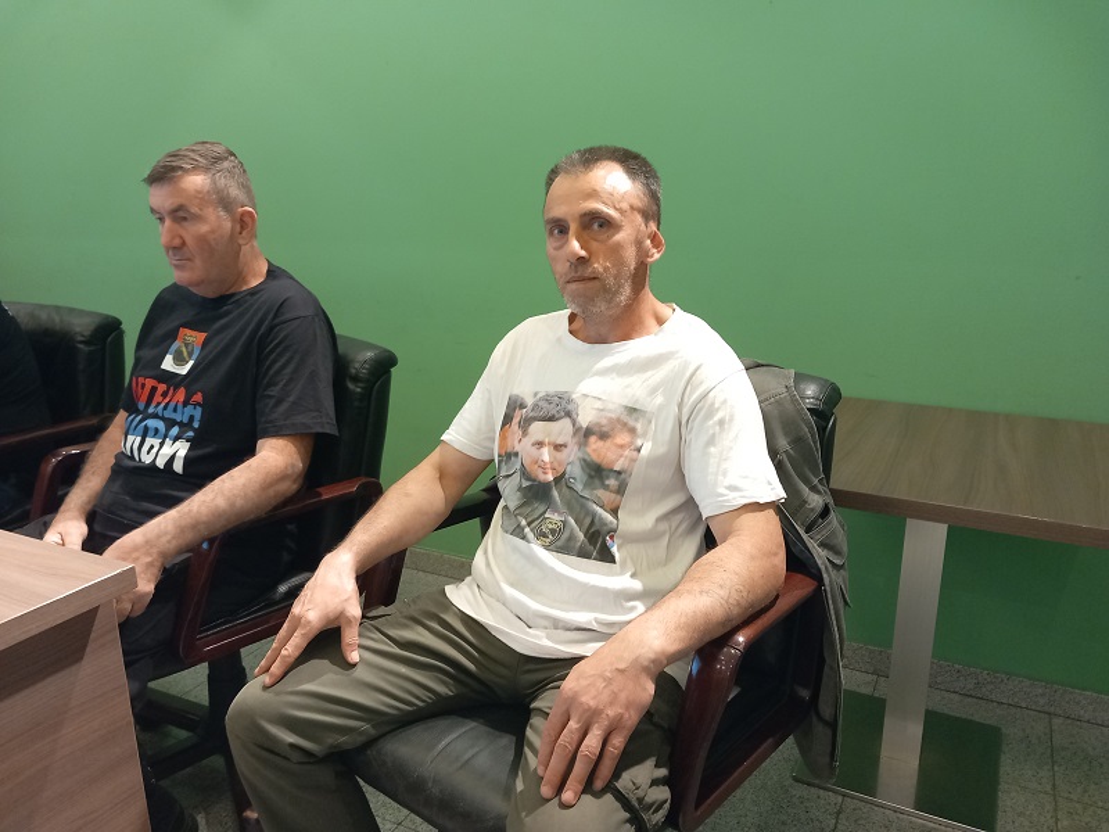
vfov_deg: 51.4
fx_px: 865
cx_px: 554
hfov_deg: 65.3
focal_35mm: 27
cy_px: 416
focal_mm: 4
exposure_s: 1/25
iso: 320
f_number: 1.8
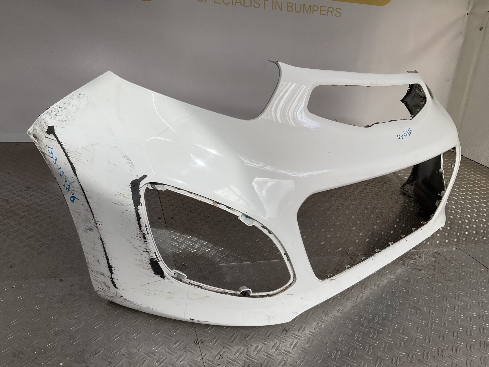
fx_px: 410
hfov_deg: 61.7
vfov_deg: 48.2
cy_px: 184
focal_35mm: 29
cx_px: 244
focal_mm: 3
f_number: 1.8
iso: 16
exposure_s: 1/439
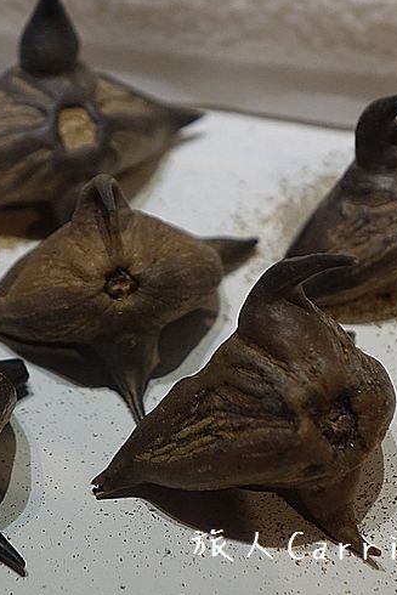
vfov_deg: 19.3
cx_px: 123
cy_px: 280
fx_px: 1752
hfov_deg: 12.9
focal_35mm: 106
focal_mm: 23.79
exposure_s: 1/80
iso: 640
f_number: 2.8
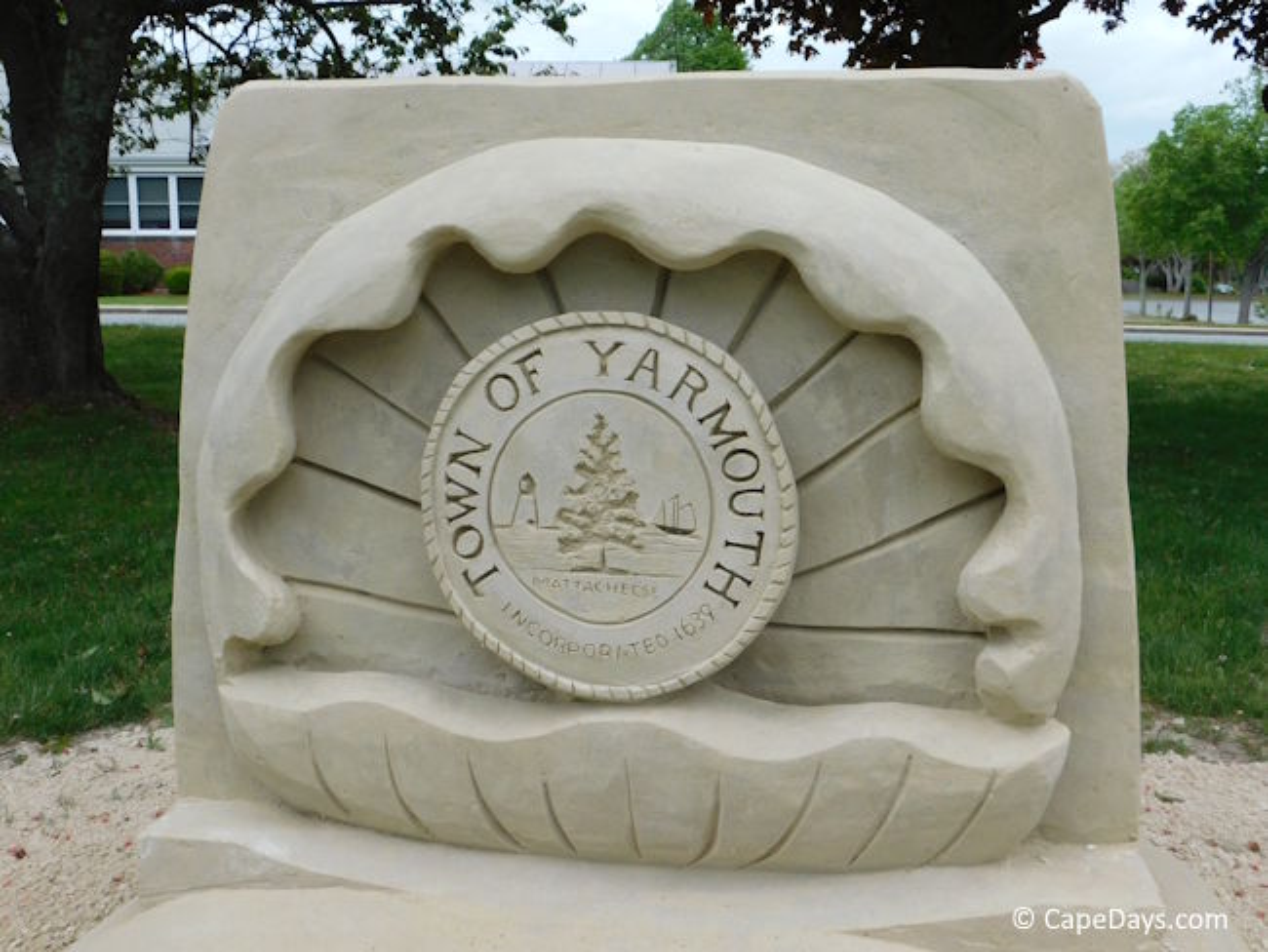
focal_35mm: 36
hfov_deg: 51.3
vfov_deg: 39.7
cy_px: 476
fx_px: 1319
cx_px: 634
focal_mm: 6.3
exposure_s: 1/800
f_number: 3.5
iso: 125
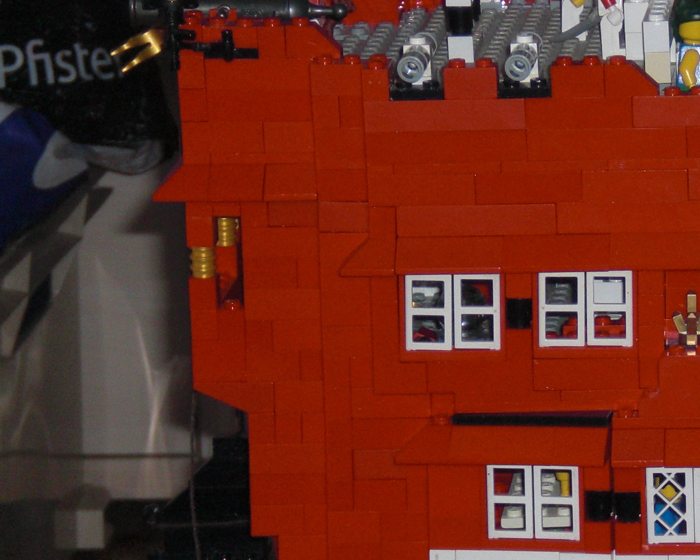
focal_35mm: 223
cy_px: 212
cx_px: 671
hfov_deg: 8.6
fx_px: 4621
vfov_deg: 6.9
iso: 200
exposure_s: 1/60
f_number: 5.9
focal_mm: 18.9
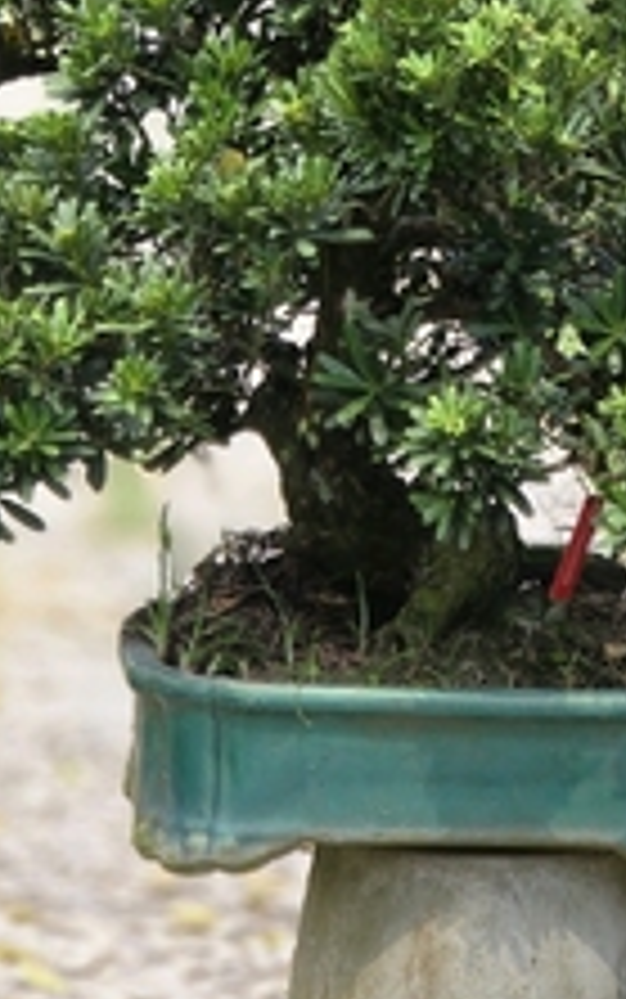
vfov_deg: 7.9
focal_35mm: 264
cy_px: 86
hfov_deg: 5.0
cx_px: 419
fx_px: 7197
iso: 64
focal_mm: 18.6
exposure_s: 1/333
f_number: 3.4
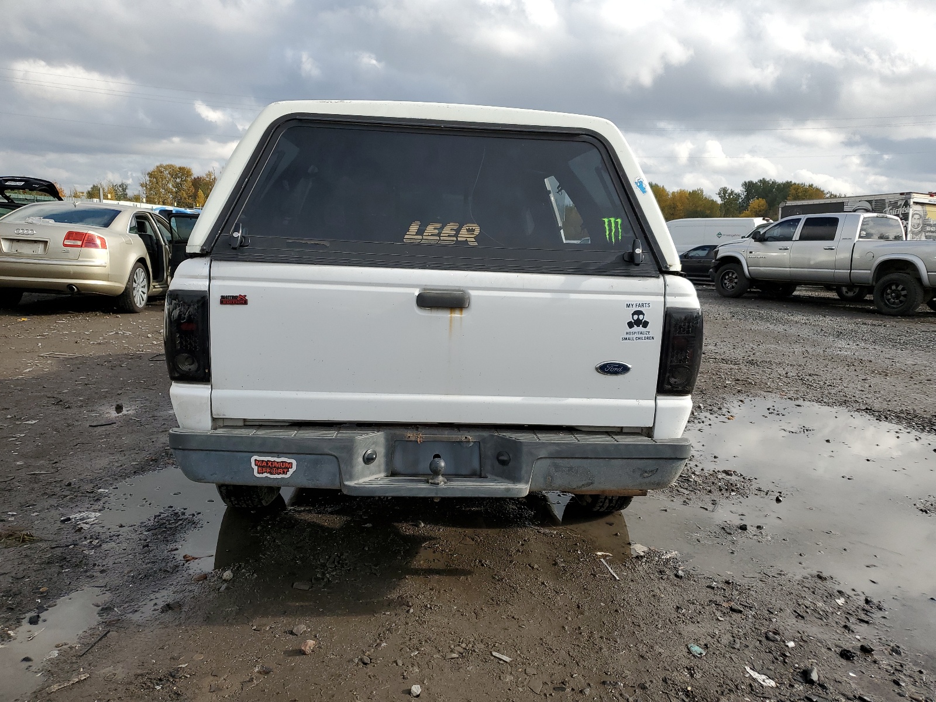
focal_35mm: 26
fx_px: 703
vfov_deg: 53.1
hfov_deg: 67.3
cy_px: 351
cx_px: 468
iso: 50
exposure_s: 1/3333
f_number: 1.5
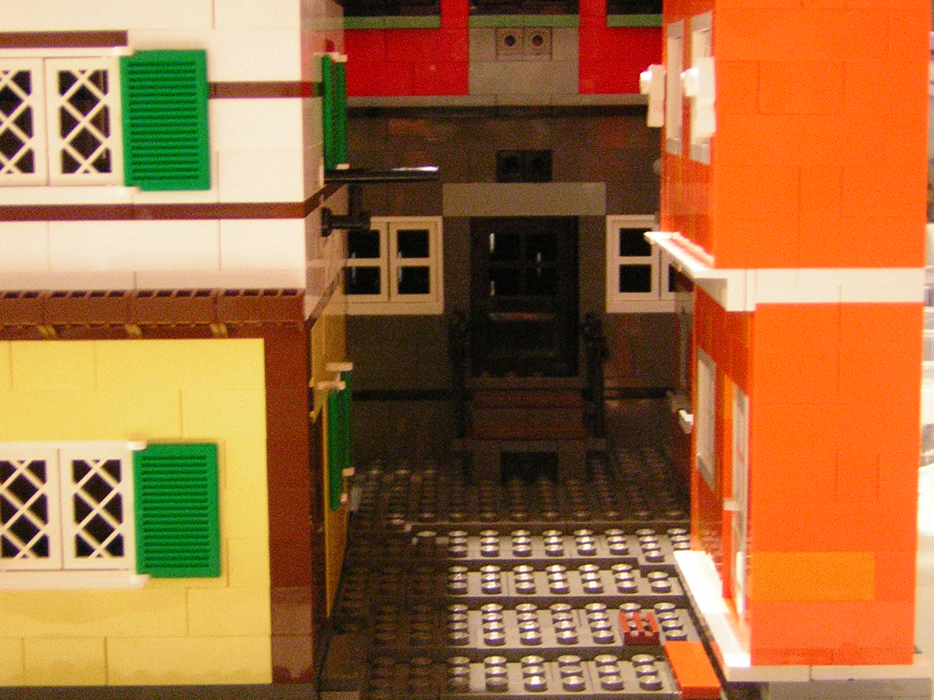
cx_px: 467
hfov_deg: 26.3
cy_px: 350
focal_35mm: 74
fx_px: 1997
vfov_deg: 19.9
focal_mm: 9.6
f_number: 3.8
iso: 200
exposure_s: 1.04
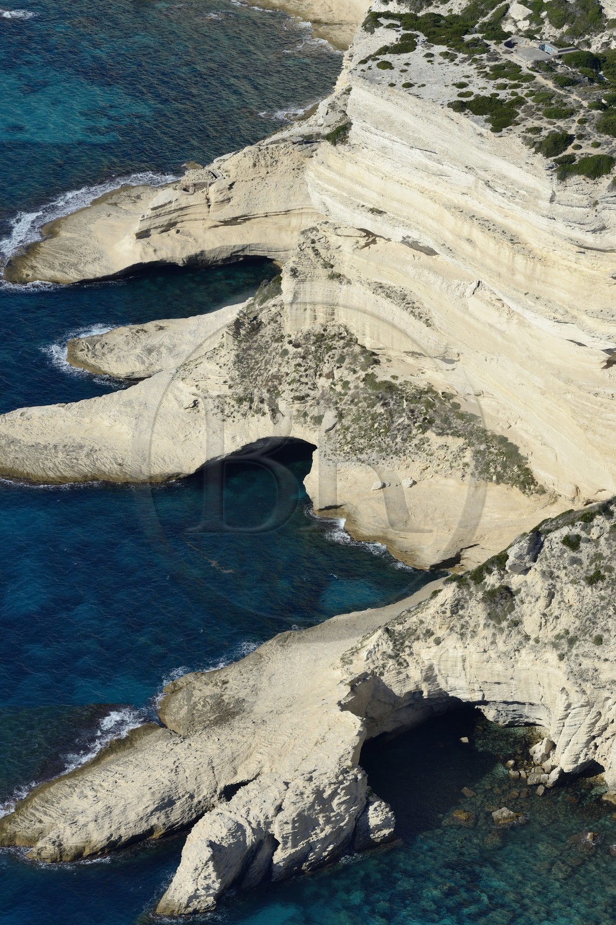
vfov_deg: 14.2
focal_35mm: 145
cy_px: 462
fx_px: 3723
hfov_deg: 9.5
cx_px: 308
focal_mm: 145
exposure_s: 1/800
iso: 400
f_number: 13
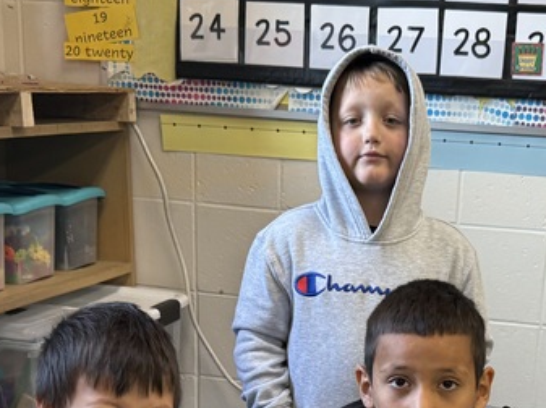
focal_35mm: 73
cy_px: 487
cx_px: 392
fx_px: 1150
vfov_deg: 19.0
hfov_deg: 26.4
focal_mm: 6.76
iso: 200
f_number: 1.78
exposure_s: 1/120
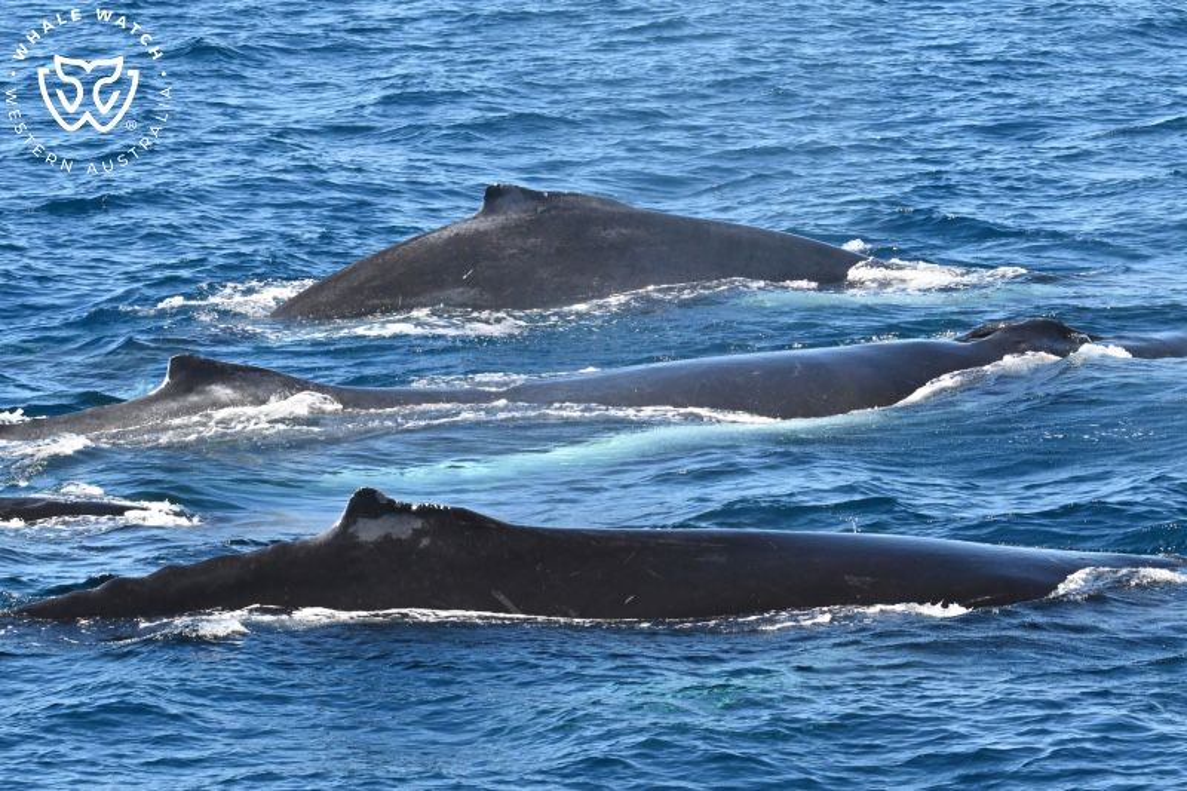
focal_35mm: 180
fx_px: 5933
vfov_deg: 7.6
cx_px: 594
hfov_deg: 11.4
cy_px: 396
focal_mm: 180
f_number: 14
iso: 3200
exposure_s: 1/1600
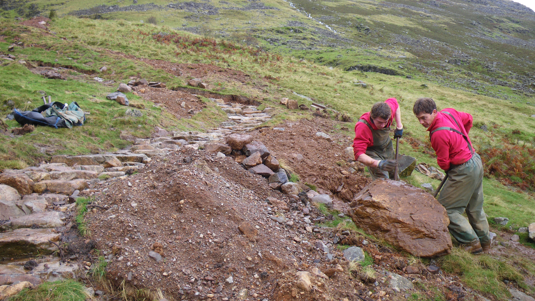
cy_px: 122
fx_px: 440
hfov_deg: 62.6
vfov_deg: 37.6
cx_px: 264
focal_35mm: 31
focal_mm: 5
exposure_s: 1/80
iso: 50
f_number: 3.5
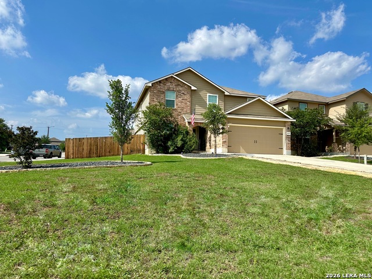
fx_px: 258
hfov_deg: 71.6
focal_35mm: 24
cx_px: 186
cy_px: 140
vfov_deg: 56.8
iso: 80
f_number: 1.8
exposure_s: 1/5500
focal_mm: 6.86
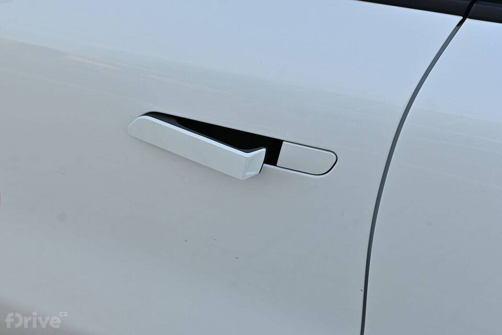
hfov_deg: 27.0
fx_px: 1046
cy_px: 168
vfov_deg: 18.2
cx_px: 251
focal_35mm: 75
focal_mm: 50
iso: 160
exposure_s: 1/250
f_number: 6.3
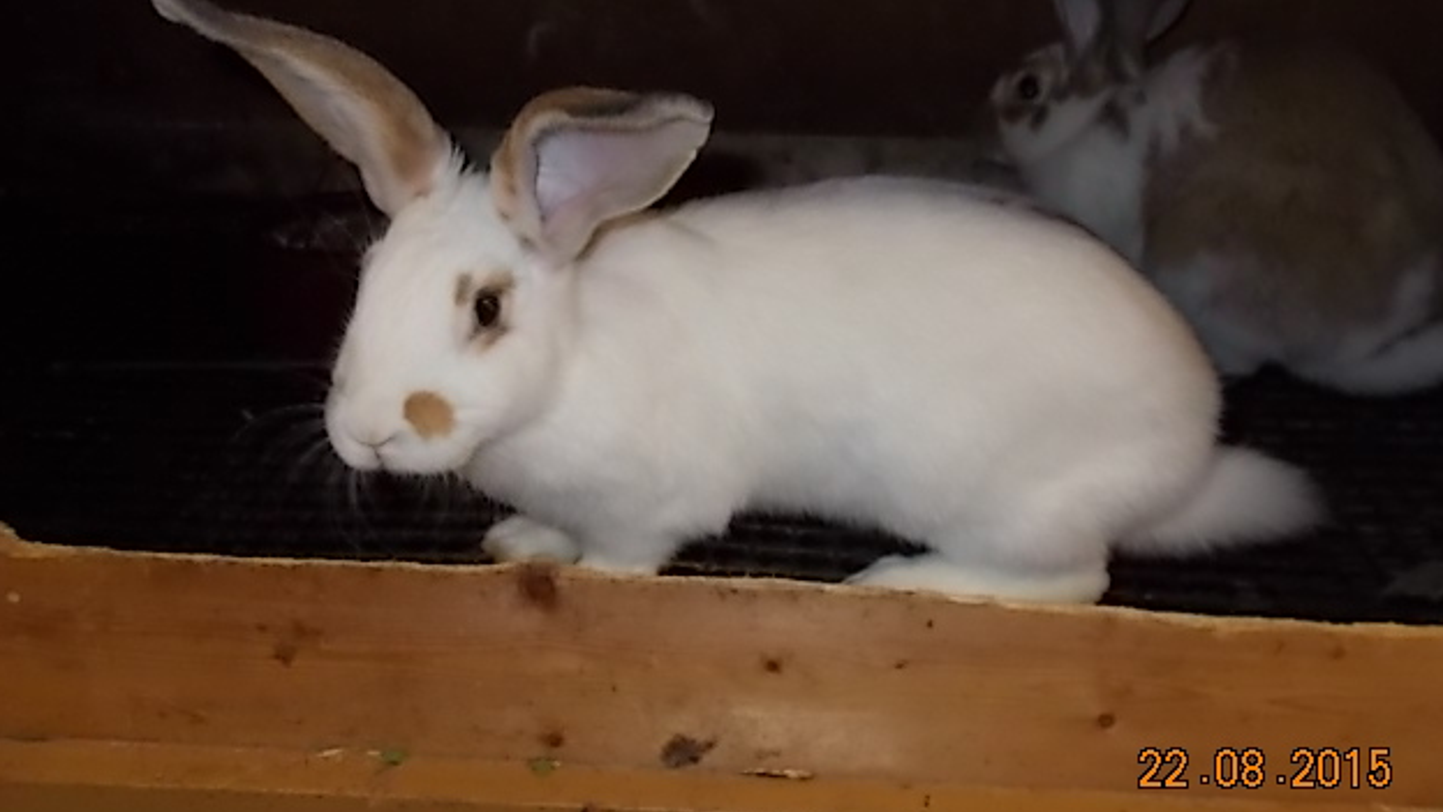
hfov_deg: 52.8
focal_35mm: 38
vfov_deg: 31.1
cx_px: 726
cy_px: 345
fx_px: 1454
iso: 200
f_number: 3.6
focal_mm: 6
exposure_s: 1/25
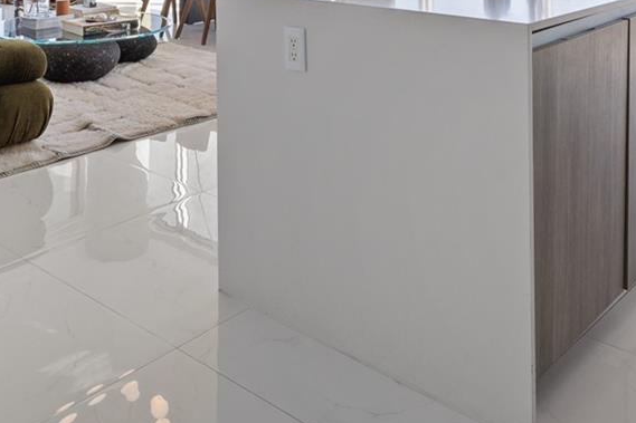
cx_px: 300
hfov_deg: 43.6
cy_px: -129
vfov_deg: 25.6
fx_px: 795
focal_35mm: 45
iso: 250
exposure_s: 1/20
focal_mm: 16
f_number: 13
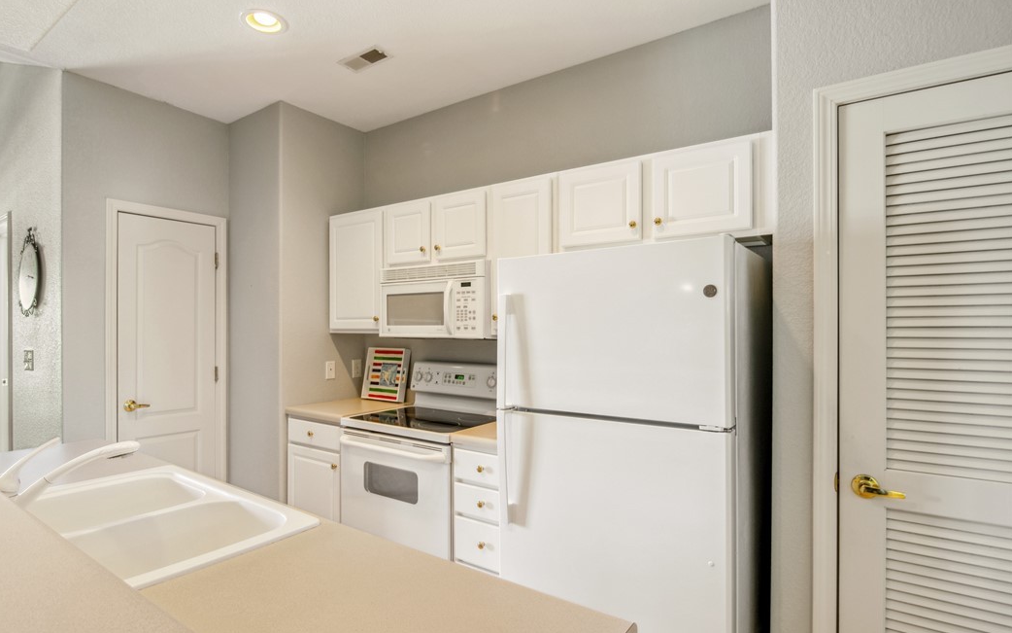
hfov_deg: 92.6
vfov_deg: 66.4
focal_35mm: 18
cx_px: 487
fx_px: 483
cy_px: 318
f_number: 7.1
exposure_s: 1/40
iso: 320
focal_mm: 11
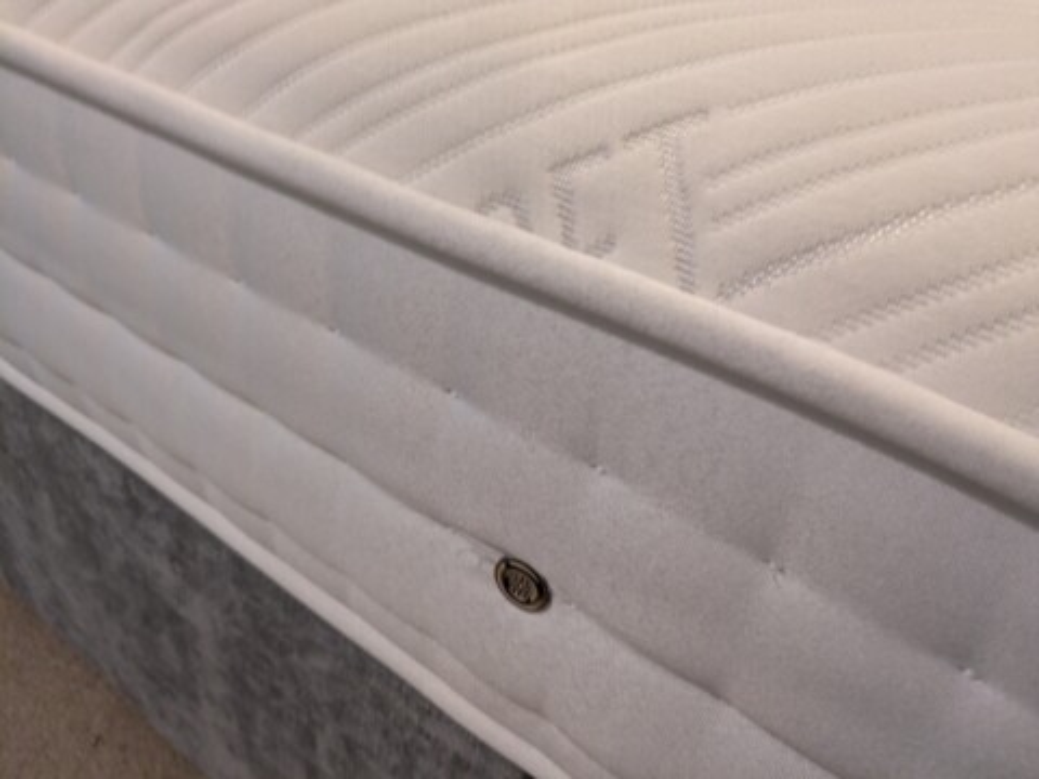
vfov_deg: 54.9
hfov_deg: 69.4
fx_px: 750
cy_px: 390
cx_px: 520
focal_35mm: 25
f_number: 1.89
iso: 189
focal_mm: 5.43
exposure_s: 1/100
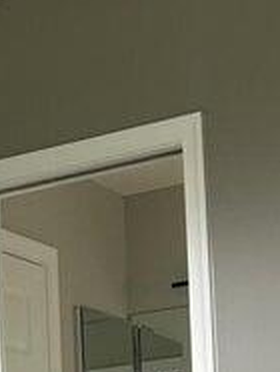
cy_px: 496
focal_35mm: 143
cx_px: -134
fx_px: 1539
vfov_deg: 13.3
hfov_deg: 10.1
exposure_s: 1/60
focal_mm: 5.7
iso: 100
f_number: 1.5
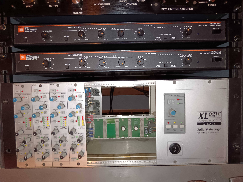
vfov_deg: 51.4
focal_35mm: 27
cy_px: 91
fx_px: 190
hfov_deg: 65.3
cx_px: 122
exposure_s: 1/25
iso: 1612
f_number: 1.9
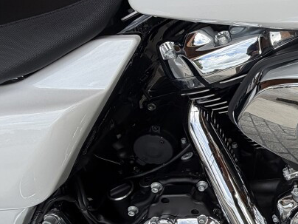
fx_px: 319
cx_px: 321
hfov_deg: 41.1
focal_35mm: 37
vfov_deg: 38.6
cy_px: 101
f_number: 2.2
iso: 40
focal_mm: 2.22
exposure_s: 1/540
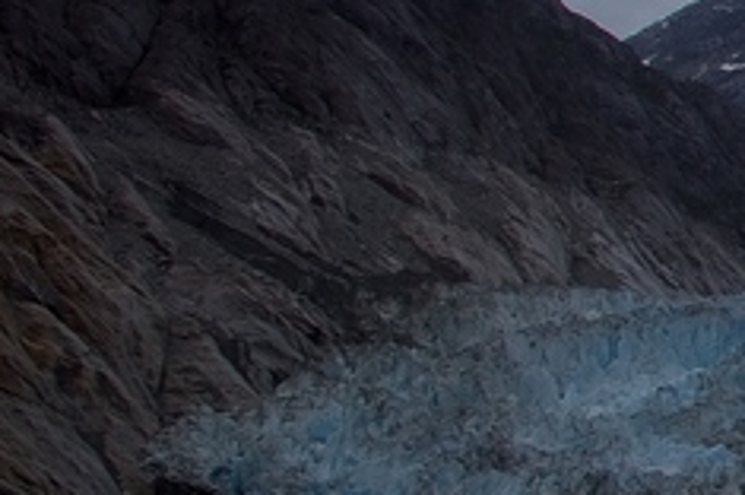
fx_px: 2707
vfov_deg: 10.4
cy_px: 159
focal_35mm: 131
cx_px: 1953
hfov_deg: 11.8
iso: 100
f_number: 10
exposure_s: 1/250
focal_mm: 24
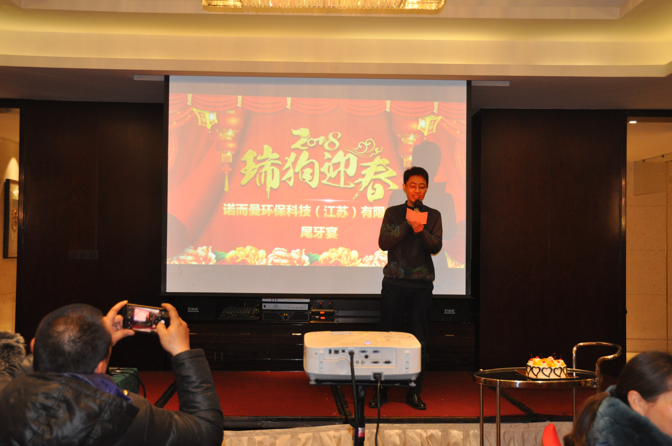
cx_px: 336
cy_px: 223
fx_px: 755
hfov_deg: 48.0
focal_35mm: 40
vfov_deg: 32.9
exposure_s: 1/60
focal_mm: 27
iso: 800
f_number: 4
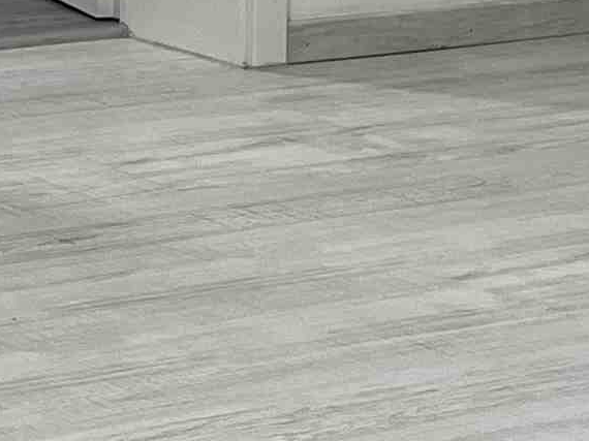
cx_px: -434
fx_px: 3129
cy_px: -319
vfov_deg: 7.8
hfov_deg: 10.2
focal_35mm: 184
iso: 125
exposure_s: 1/100
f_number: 1.6
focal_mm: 5.1
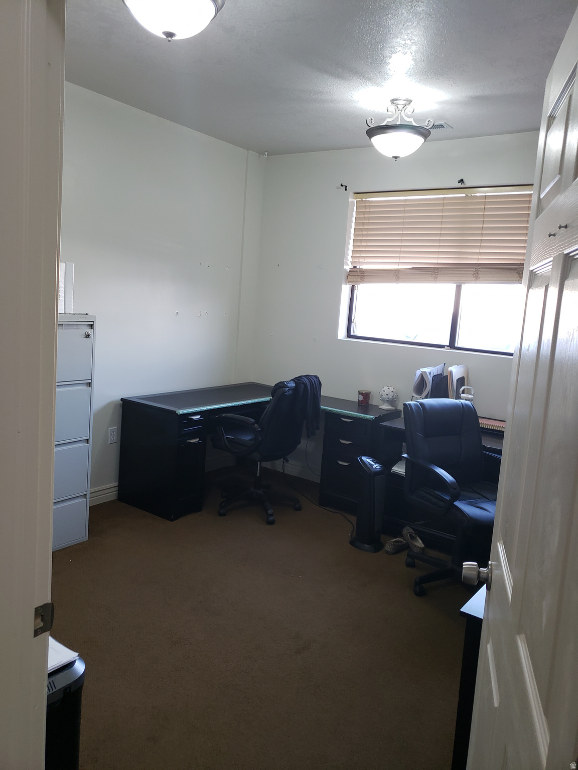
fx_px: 579
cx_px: 289
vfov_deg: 67.3
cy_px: 385
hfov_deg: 53.1
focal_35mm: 26
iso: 125
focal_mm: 4.3
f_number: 1.5
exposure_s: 1/60
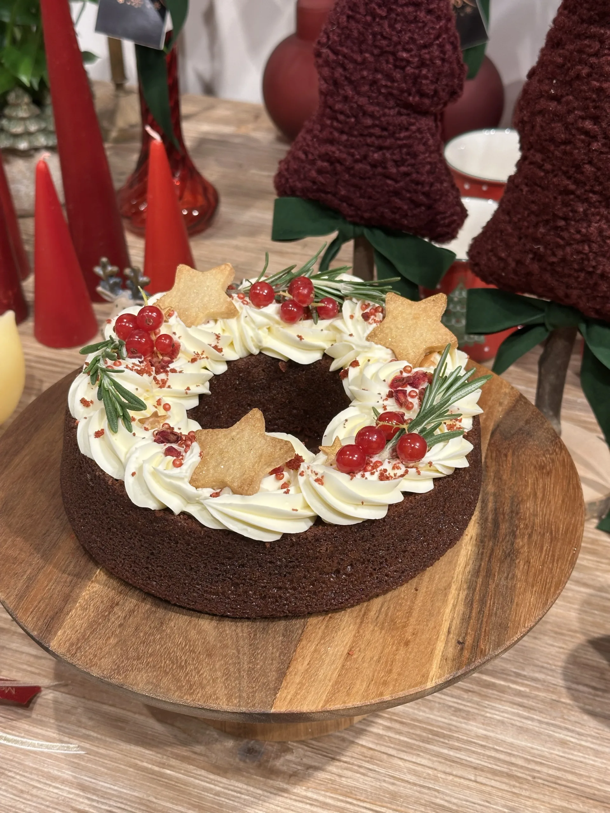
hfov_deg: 30.3
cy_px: 406
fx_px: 1128
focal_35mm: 48
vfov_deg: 39.7
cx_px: 305
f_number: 1.78
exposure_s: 1/50
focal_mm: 6.86
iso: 50
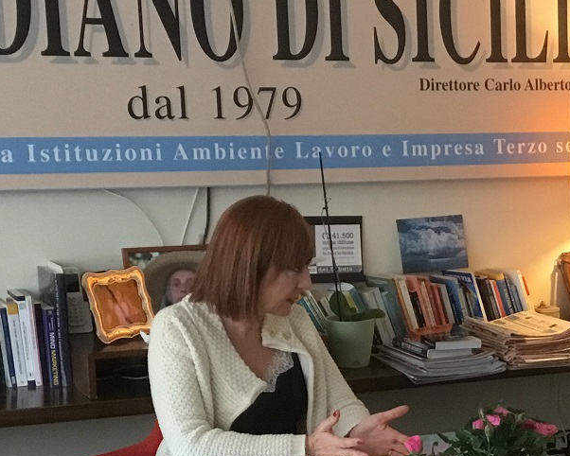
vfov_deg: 18.4
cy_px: 419
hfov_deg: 23.1
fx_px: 1384
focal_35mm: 82
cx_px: 422
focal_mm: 3.3
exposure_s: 1/33
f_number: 2.4
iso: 200
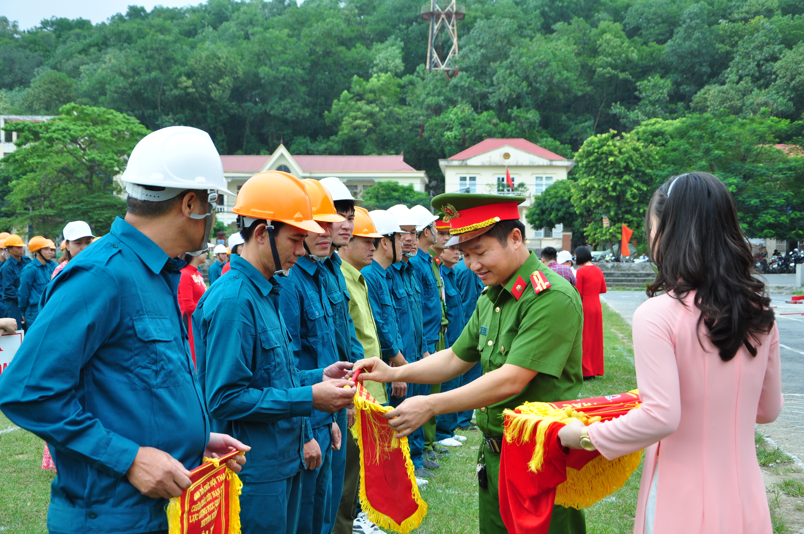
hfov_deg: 38.9
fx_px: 1138
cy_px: 267
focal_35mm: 51
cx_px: 402
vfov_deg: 26.4
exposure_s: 1/320
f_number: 5.6
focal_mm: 34
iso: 400
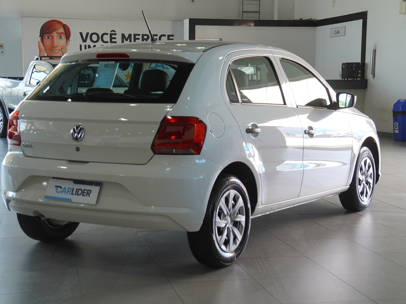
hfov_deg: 29.4
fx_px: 774
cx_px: 193
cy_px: 152
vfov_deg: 22.2
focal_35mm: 66
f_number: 4
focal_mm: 40
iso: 800
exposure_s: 1/160
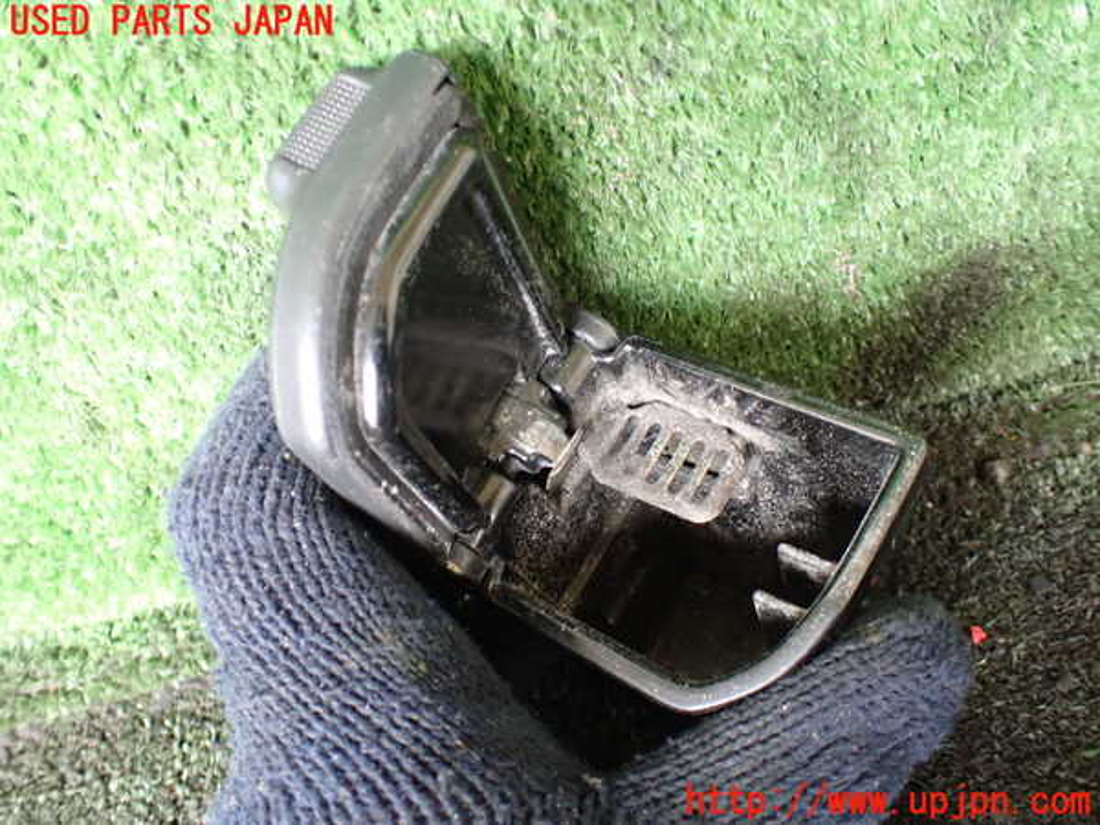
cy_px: 412
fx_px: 953
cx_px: 550
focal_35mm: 30
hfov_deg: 60.0
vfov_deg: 46.8
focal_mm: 5.4
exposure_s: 1/80
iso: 800
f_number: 2.3
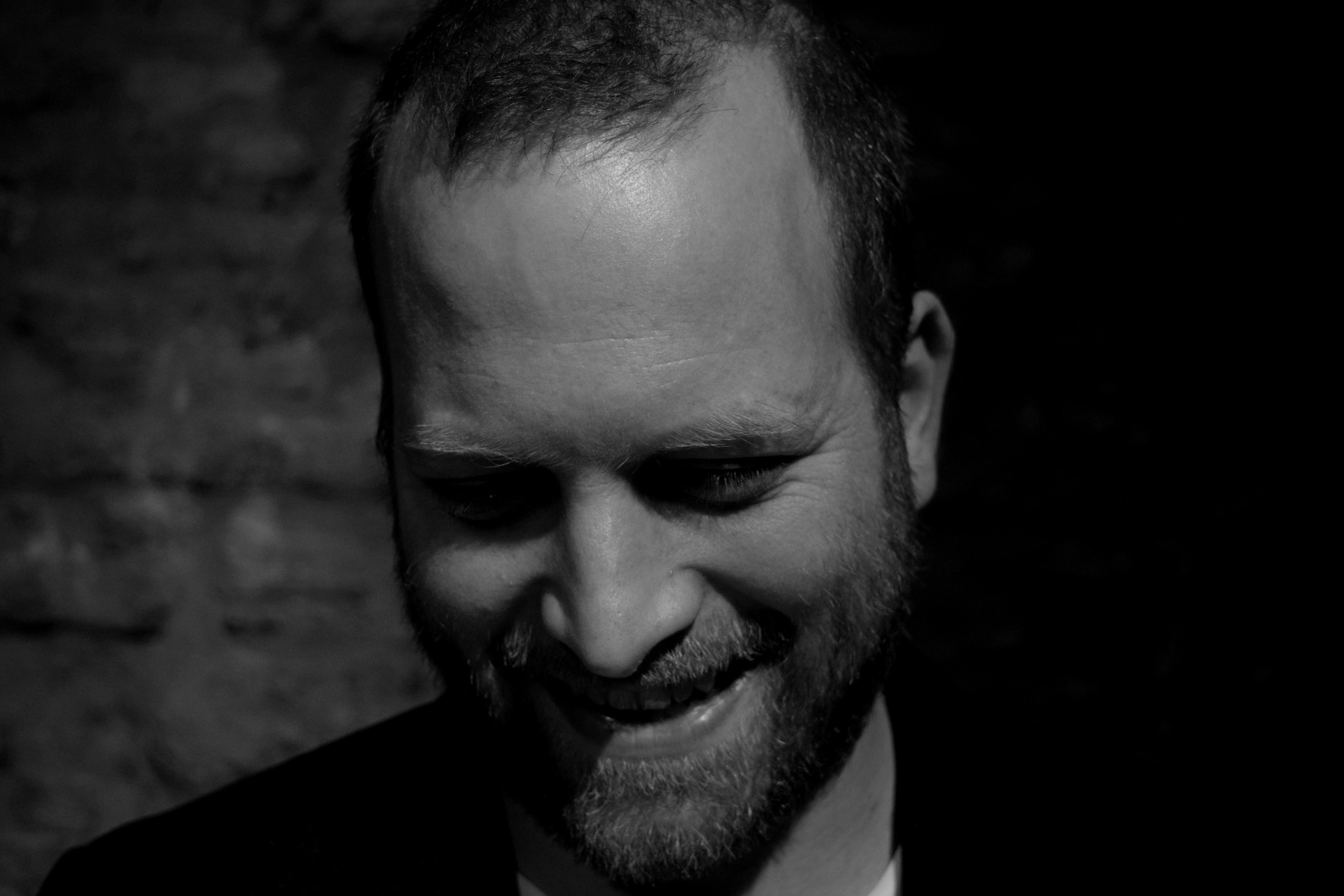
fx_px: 1792
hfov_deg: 41.1
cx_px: 672
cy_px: 448
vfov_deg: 28.1
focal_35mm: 48
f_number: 4.5
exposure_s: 1/80
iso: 1600
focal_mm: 32
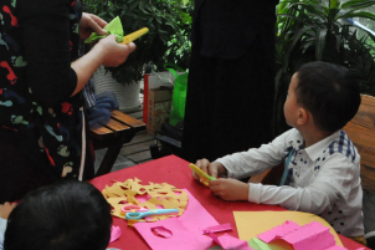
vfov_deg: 19.9
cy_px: 22
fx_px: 698
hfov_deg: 28.6
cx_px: 20
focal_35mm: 67
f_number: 6.3
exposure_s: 1/40
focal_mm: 18
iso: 3200
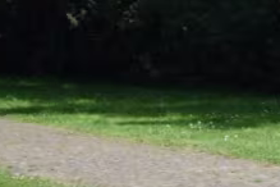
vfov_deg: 4.6
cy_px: 133
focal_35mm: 296
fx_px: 2302
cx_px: 825
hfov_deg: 6.4
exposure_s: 1/400
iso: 200
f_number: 10
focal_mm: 30
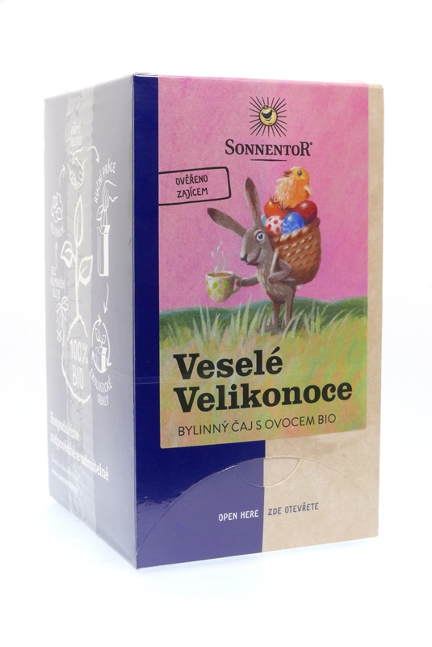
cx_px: 216
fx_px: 1257
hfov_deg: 19.5
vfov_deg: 28.8
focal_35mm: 70
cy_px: 324
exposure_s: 1/40
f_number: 16
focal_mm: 31.5
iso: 800
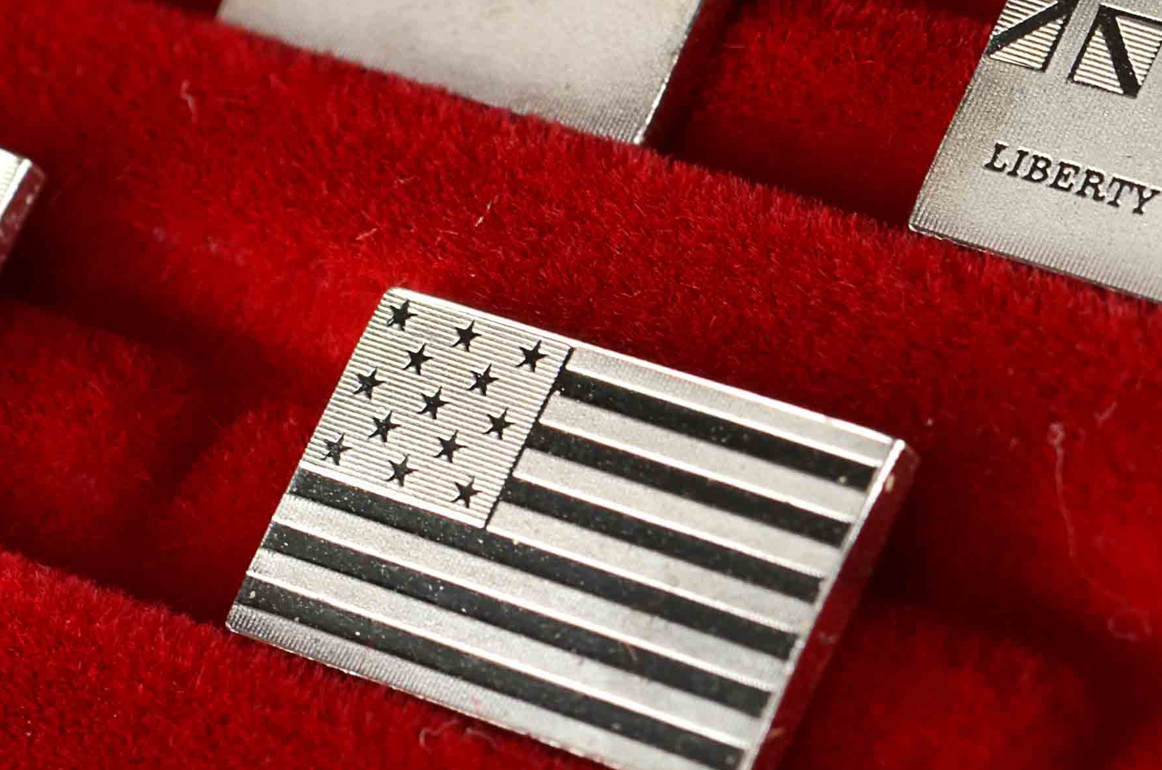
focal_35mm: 229
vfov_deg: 6.0
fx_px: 7390
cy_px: 242
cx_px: 1000
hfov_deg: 9.0
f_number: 13
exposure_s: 1/80
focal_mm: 55
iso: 100
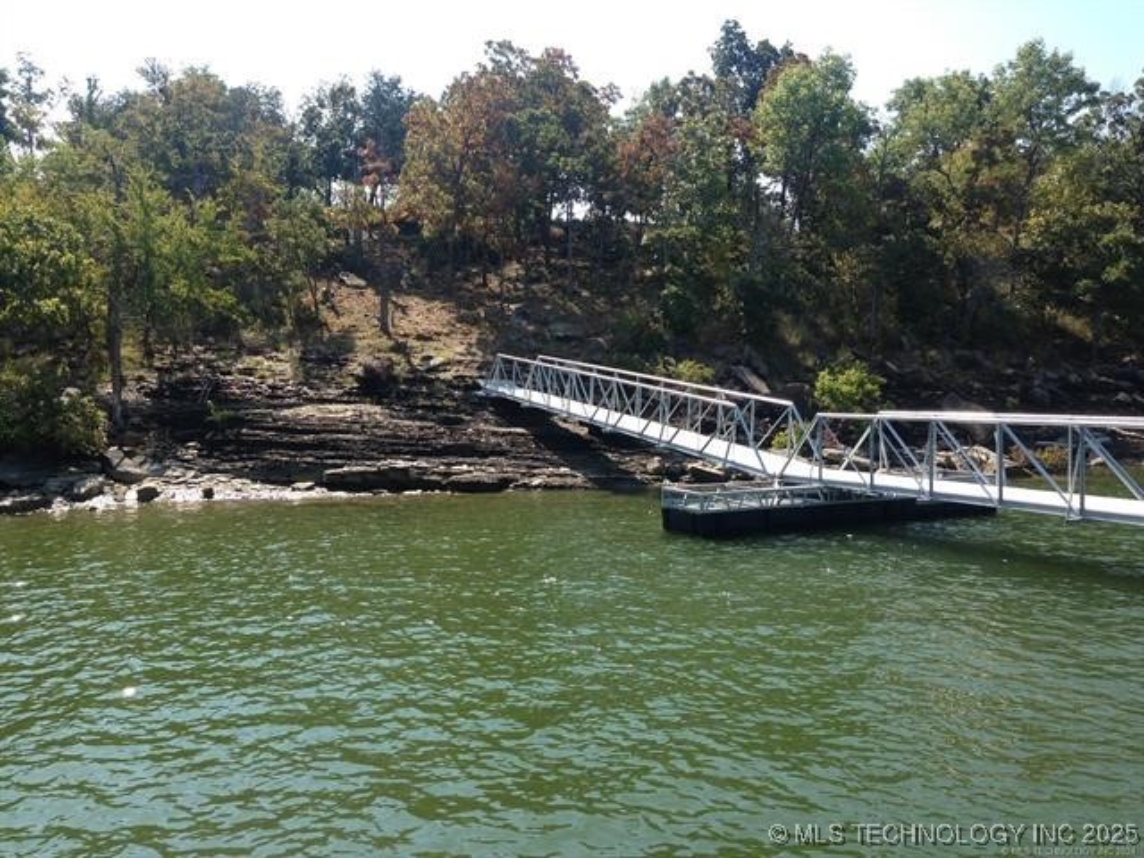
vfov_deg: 42.9
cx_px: 572
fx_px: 1091
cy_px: 429
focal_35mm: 33
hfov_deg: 55.4
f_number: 2.4
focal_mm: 4.13
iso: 50
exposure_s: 1/821
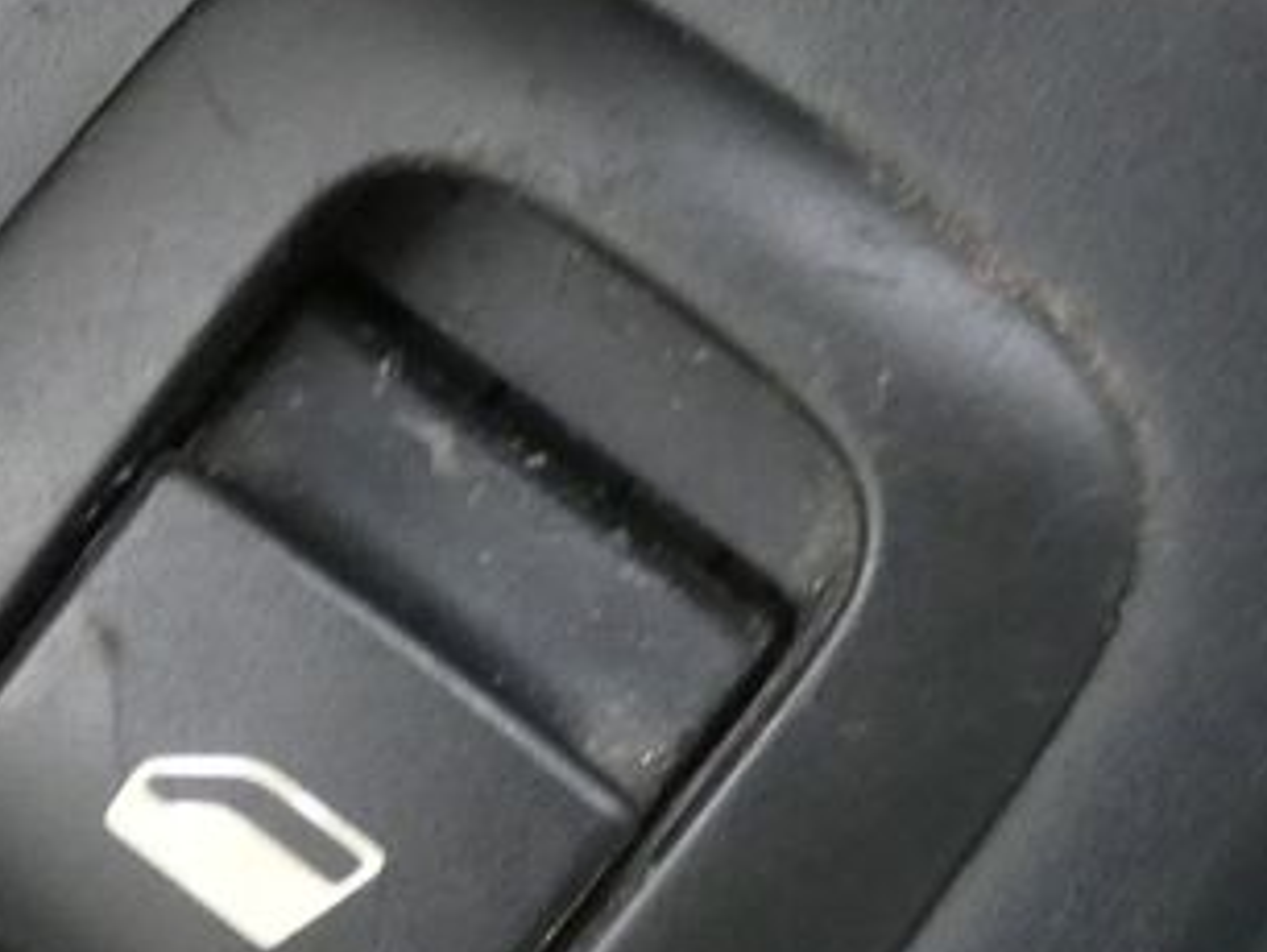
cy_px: 608
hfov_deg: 14.1
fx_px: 5018
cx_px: -95
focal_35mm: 137
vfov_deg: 10.8
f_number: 3.6
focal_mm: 7.3
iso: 640
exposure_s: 1/80
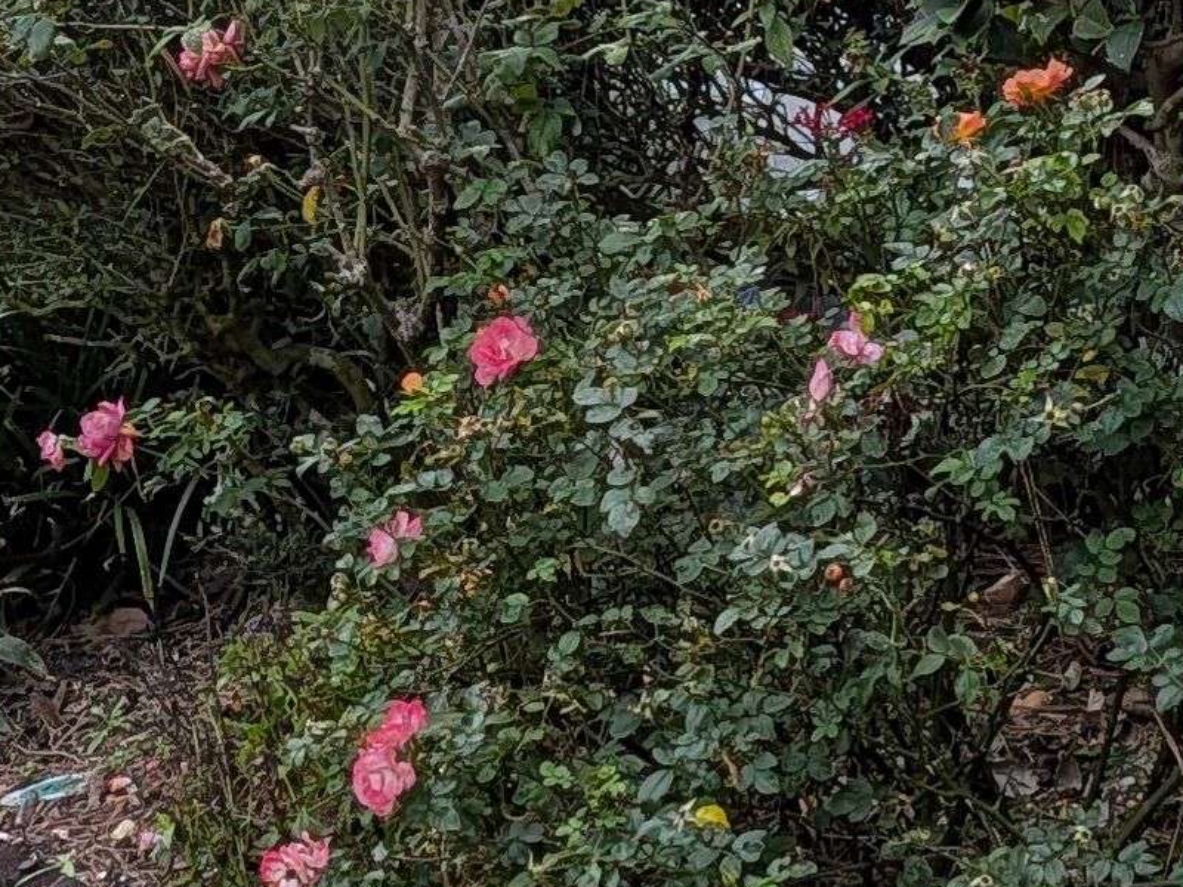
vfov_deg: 12.3
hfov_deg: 16.3
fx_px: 4101
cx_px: 887
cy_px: 334
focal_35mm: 120
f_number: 1.7
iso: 31
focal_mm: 4.53
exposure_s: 1/216
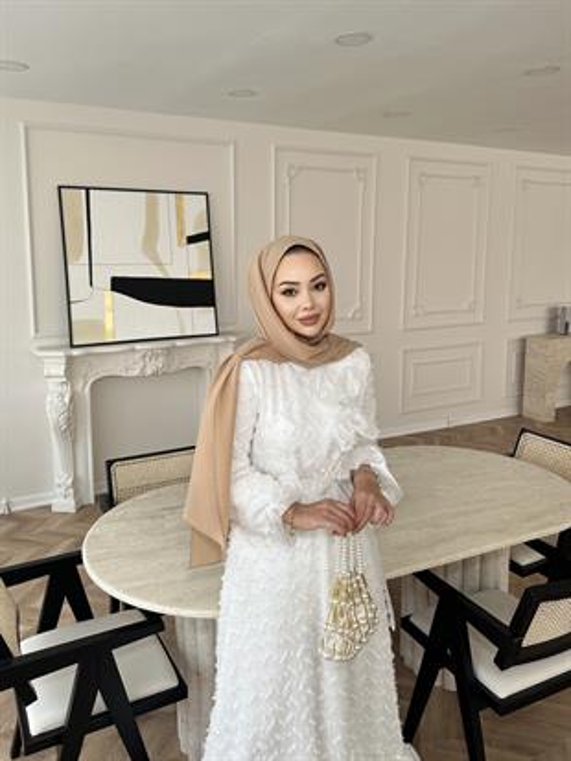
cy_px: 380
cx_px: 286
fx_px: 528
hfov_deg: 56.8
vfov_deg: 71.6
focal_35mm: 24
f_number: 1.78
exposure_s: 1/153
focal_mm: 6.86
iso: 64
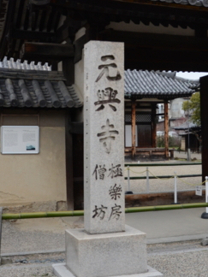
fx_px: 513
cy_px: 85
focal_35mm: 64
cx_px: 164
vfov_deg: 30.0
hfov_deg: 22.6
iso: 400
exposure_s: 1/500
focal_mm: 18
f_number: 4
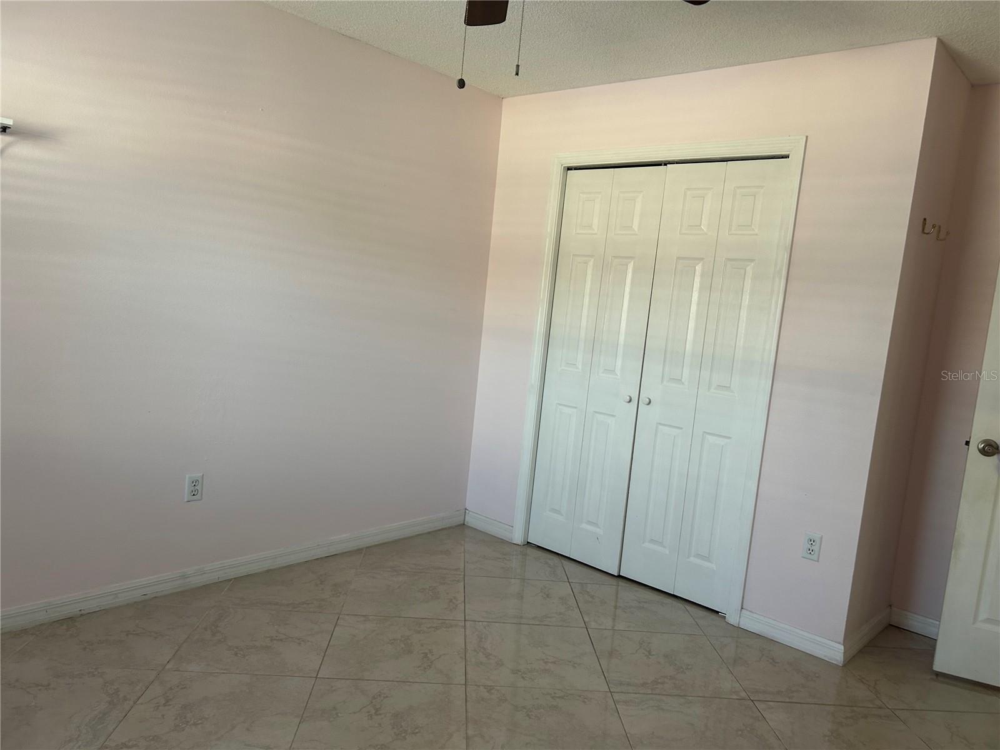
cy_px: 375
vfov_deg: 53.1
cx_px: 500
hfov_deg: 67.3
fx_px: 751
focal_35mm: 26
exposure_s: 1/60
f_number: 1.5
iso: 80
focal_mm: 5.7
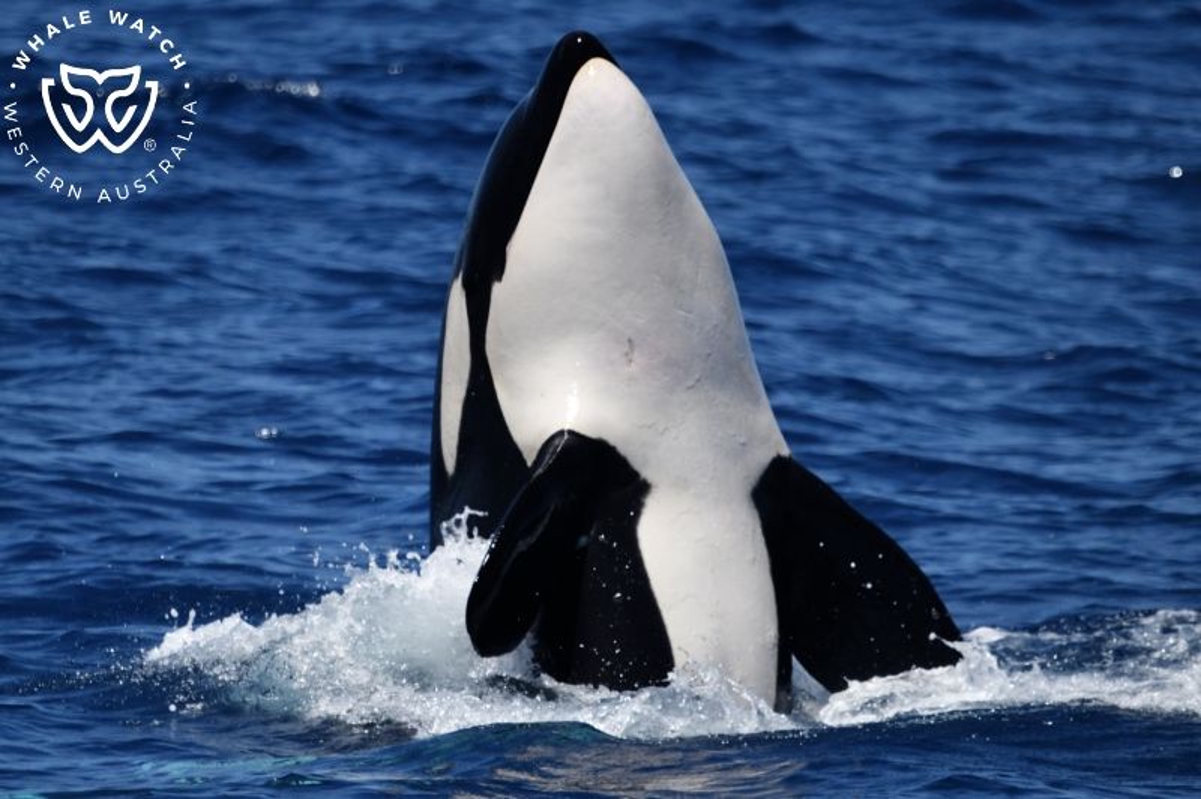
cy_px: 400
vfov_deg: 2.3
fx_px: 20000
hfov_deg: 3.4
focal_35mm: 600
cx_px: 600
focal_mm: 600
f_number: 6.3
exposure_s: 1/8000
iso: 800
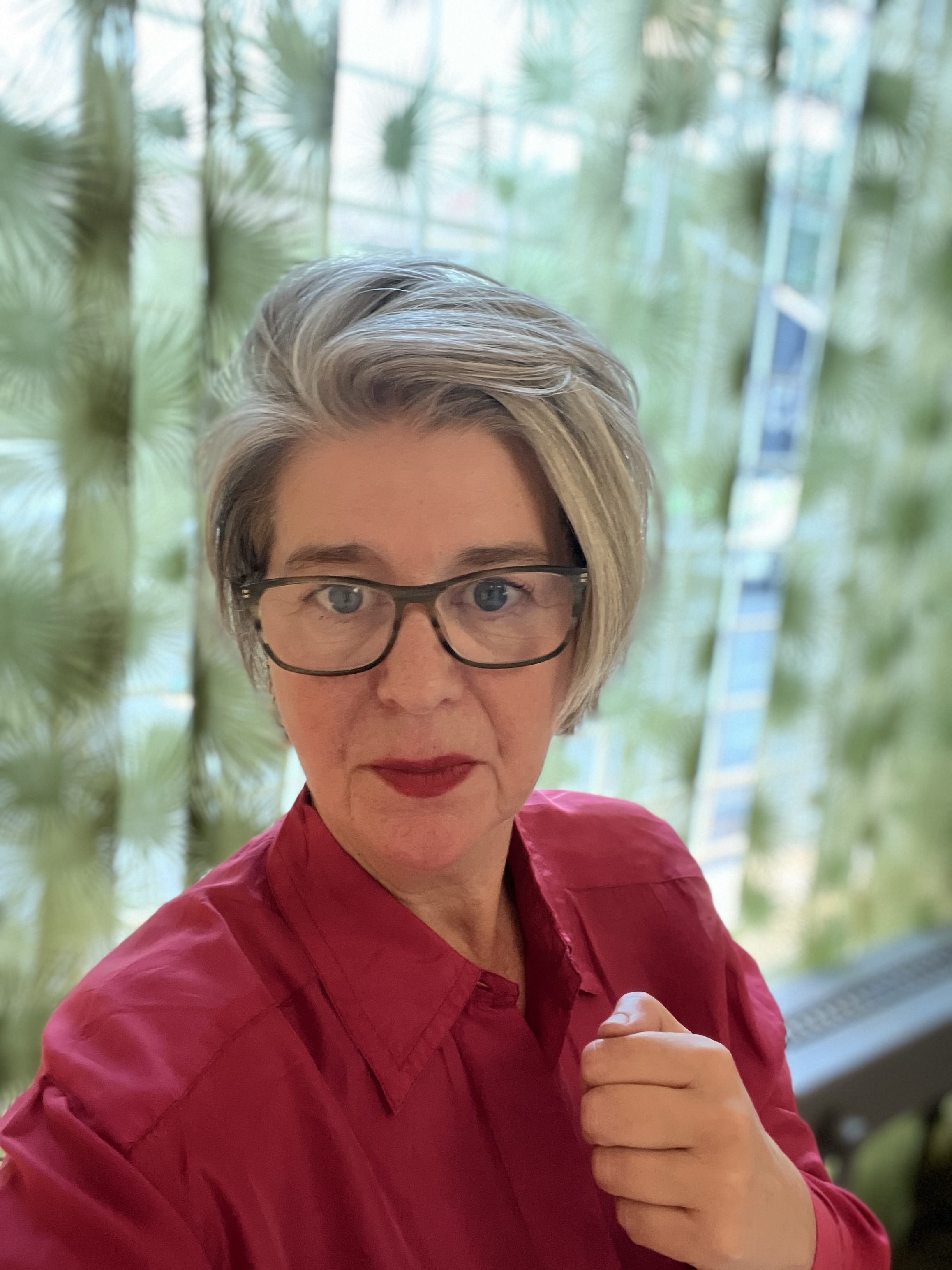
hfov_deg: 46.8
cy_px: 635
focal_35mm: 30
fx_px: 1100
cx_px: 476
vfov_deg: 60.0
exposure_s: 1/33
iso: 320
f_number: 2.2
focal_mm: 2.71
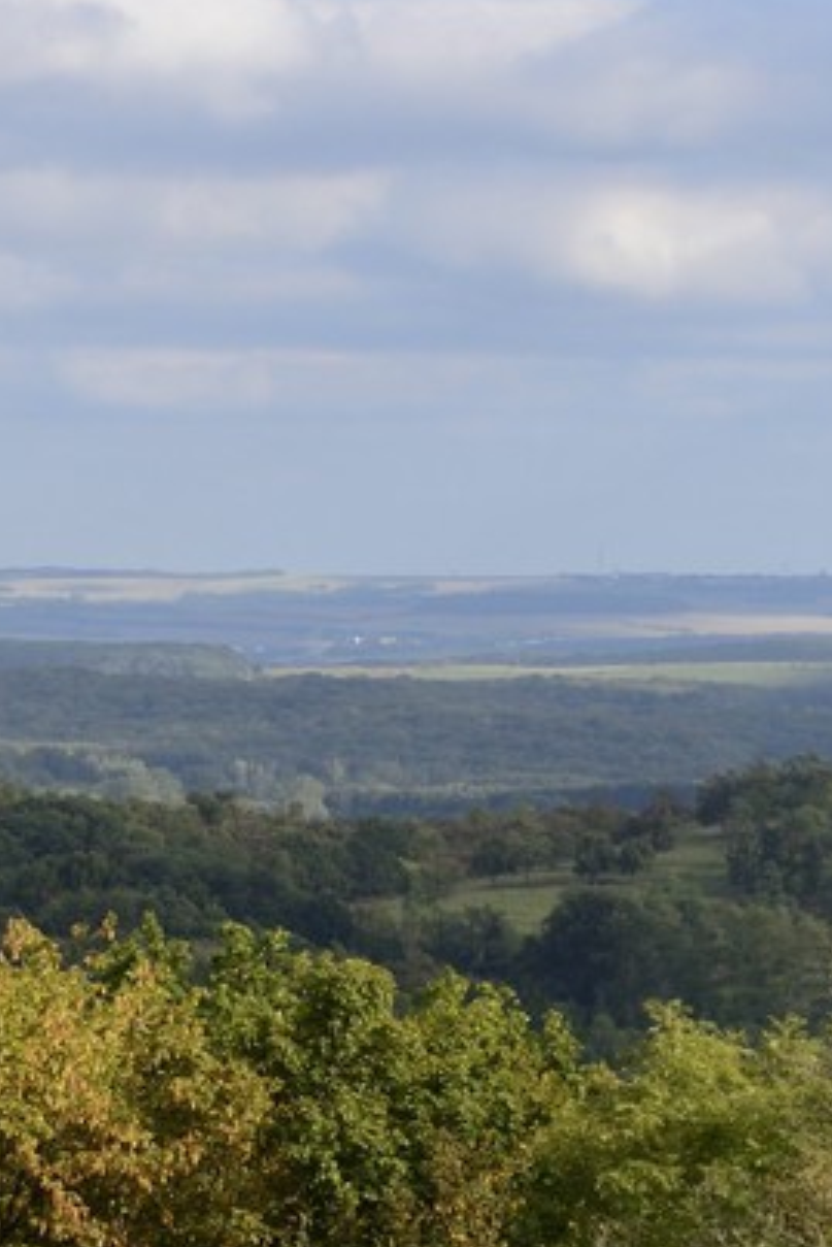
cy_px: 1188
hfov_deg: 5.3
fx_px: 8520
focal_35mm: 246
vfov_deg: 8.3
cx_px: -1608
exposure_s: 1/160
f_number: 11
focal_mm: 62
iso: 200
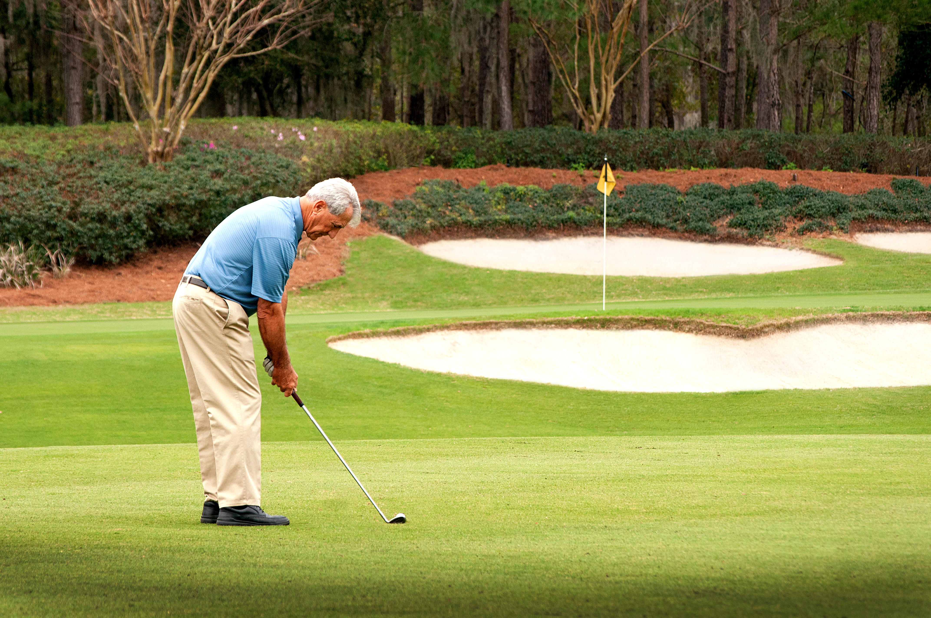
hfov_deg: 11.0
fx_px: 4843
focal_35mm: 188
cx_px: 466
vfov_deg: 7.3
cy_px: 309
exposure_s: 1/250
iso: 400
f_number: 8
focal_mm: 125
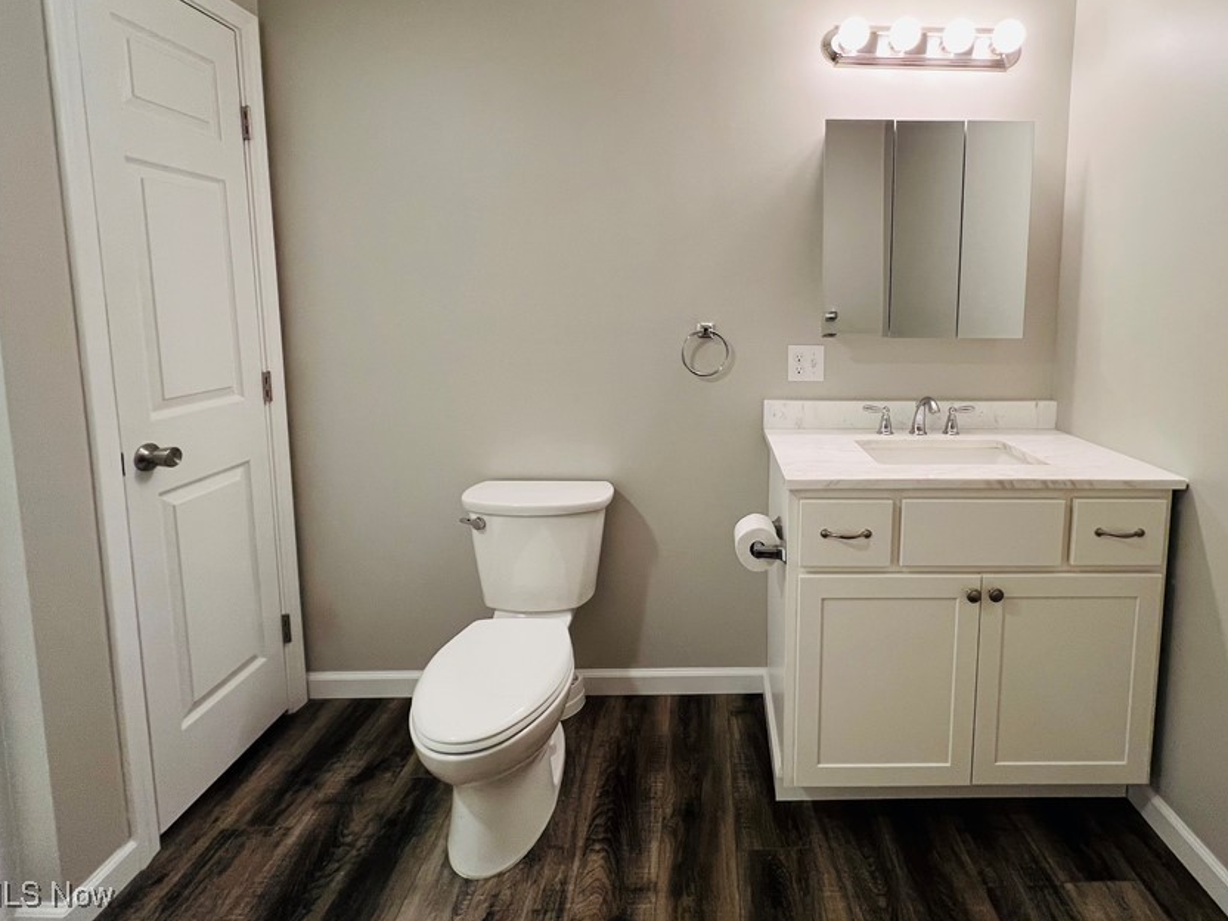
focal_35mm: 16
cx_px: 723
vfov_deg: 77.1
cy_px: 360
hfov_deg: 93.5
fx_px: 568
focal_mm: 1.57
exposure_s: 1/60
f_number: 1.8
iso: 200
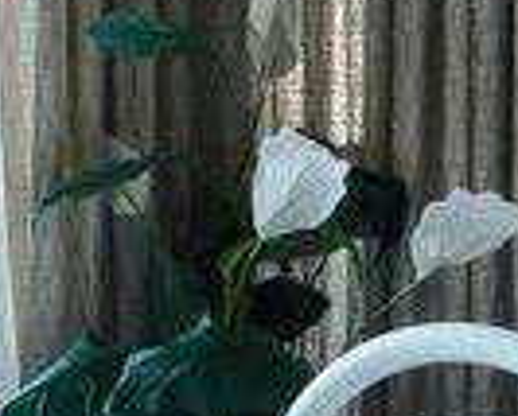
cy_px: 23
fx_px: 1659
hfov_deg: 15.9
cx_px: -323
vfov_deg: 14.1
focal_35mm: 108
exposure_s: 1/8
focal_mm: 10
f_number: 8
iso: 400
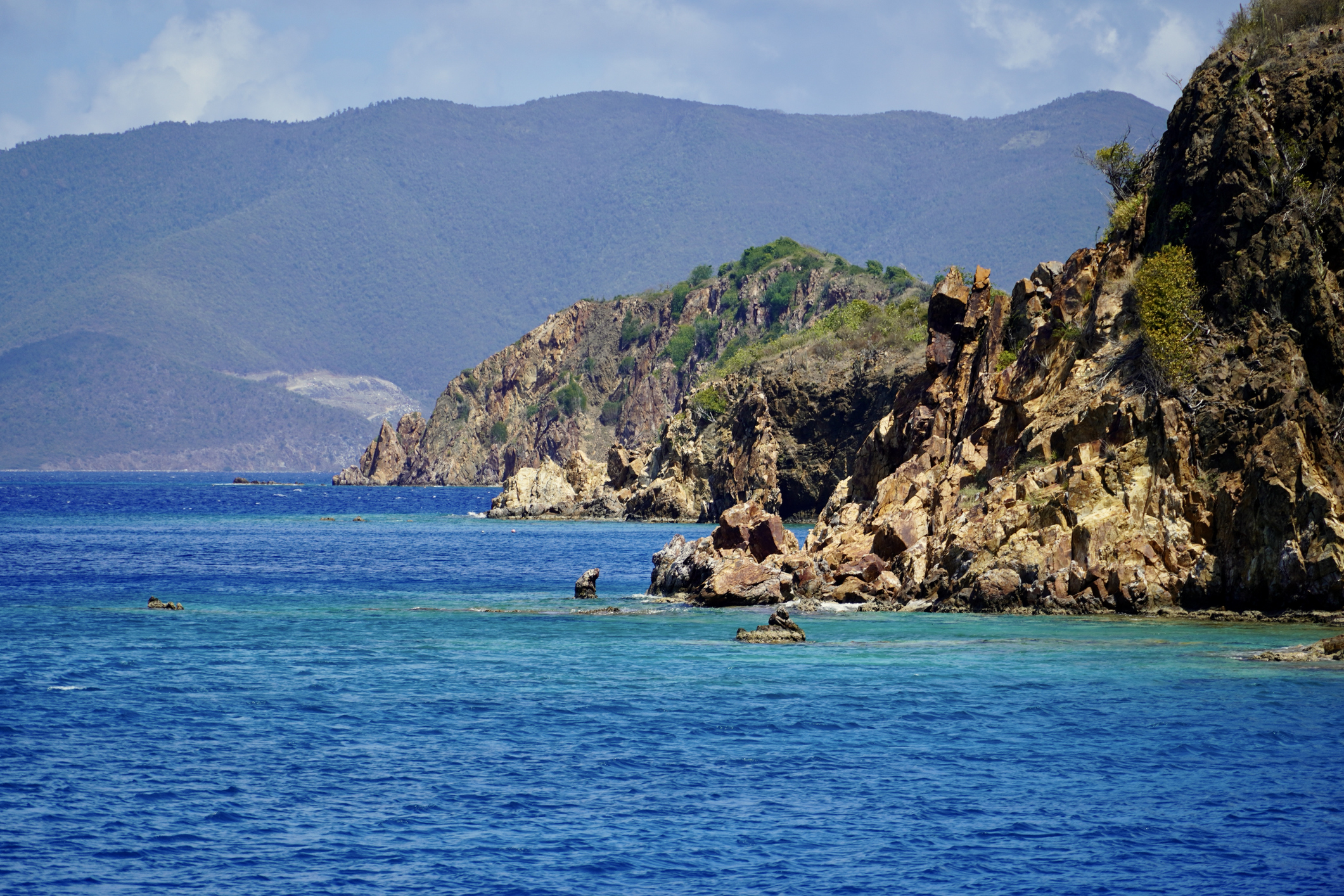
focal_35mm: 202
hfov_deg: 10.2
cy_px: 448
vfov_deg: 6.8
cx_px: 672
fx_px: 7559
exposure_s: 1/640
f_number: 5.6
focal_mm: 135
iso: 100
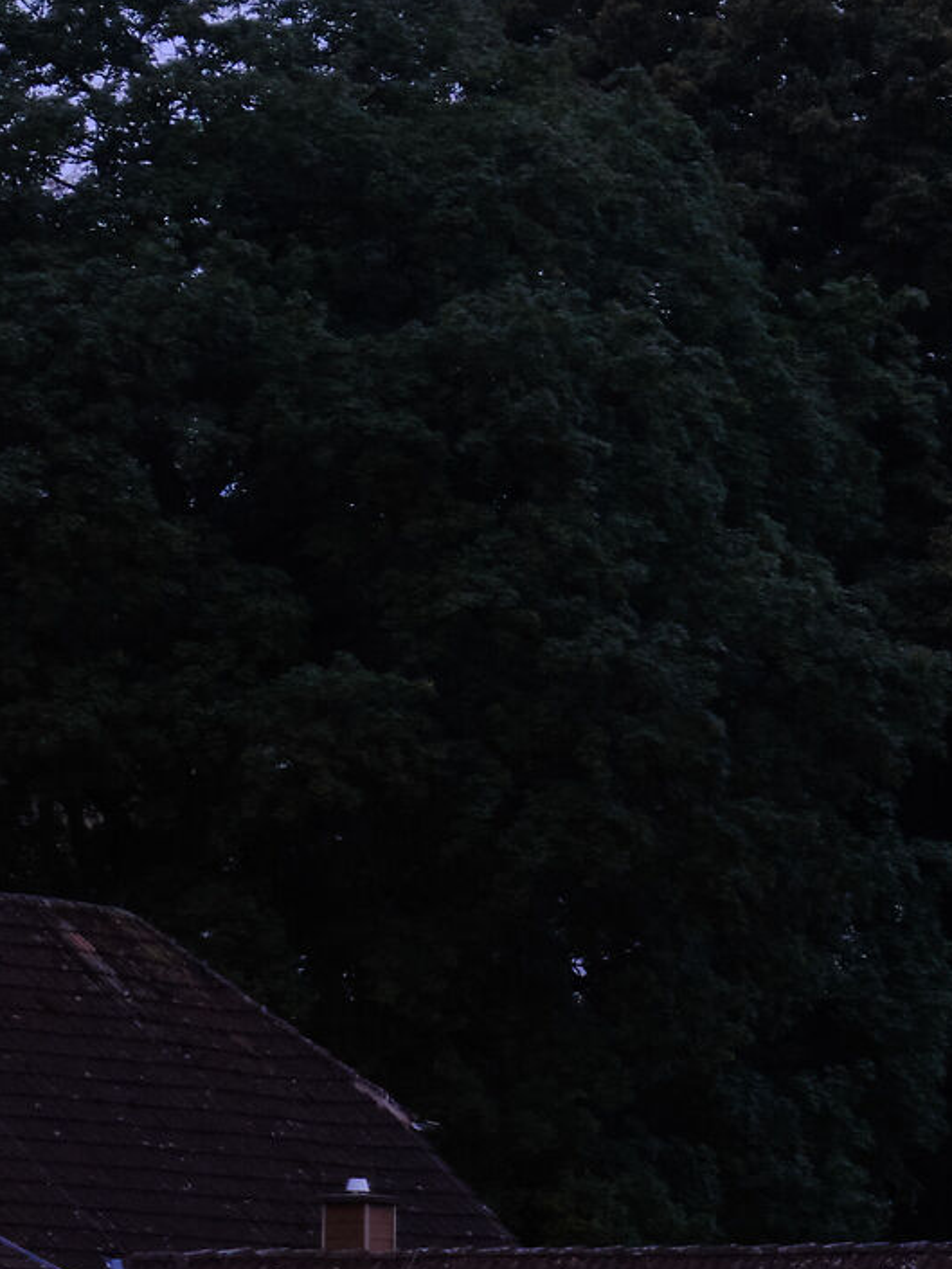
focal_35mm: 468
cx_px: 659
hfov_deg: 3.2
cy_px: 1737
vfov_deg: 4.2
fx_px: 17156
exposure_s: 3.5
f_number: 8
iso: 800
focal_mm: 95
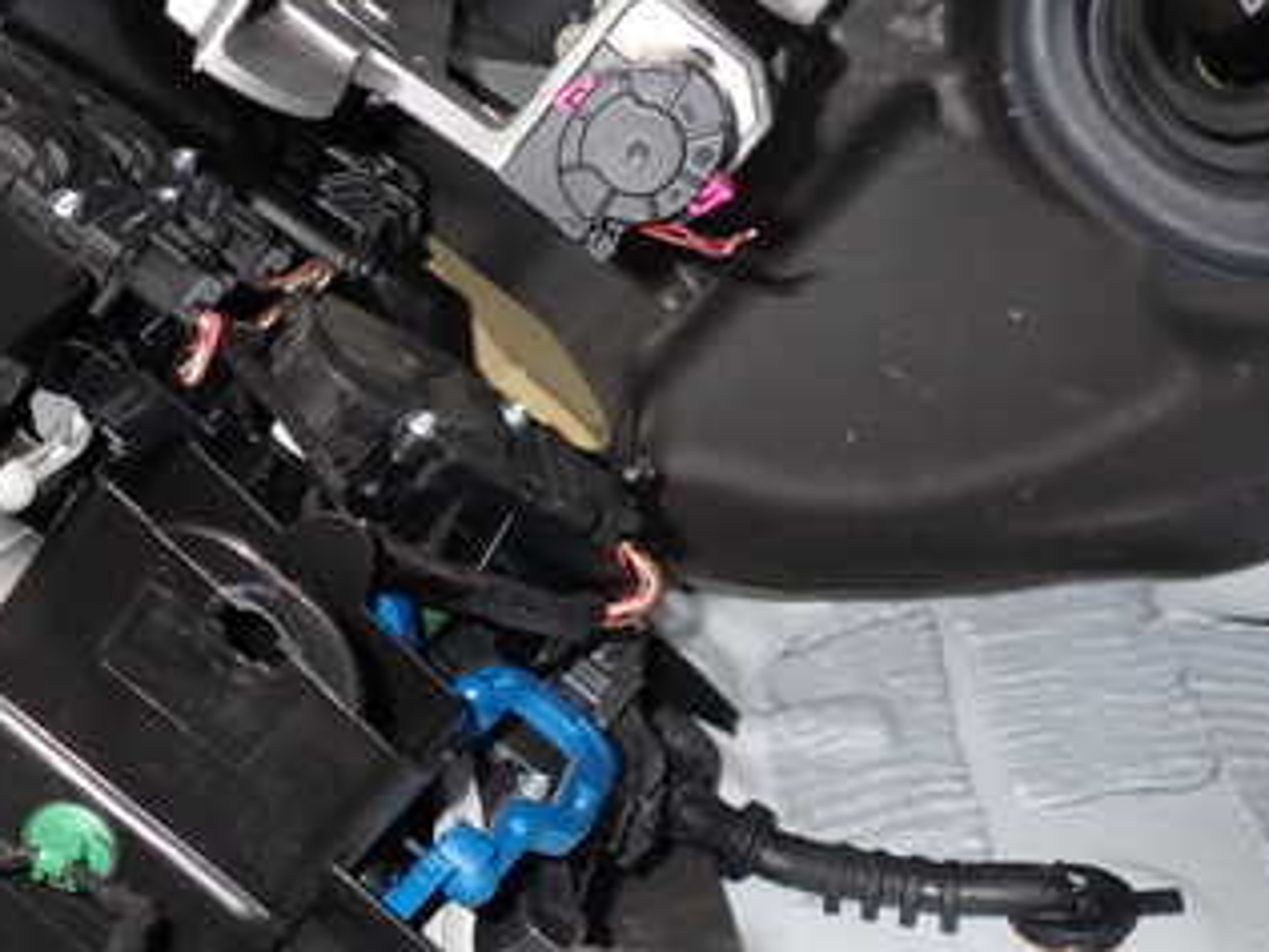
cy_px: 703
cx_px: 157
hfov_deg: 32.3
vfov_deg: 25.4
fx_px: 2090
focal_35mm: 57
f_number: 6.3
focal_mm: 5.4
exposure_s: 1/30
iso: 200
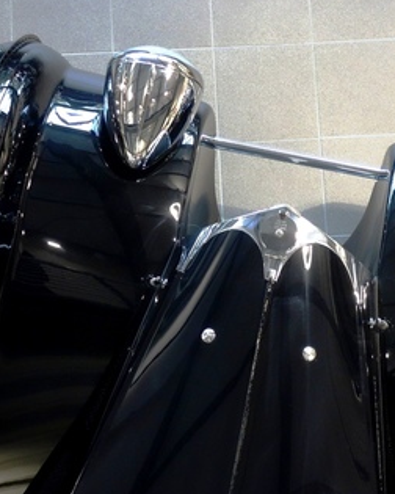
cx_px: 255
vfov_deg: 19.2
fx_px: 1461
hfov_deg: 15.4
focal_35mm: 100
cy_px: 242
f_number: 3.5
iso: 800
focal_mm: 20.85
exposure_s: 1/25
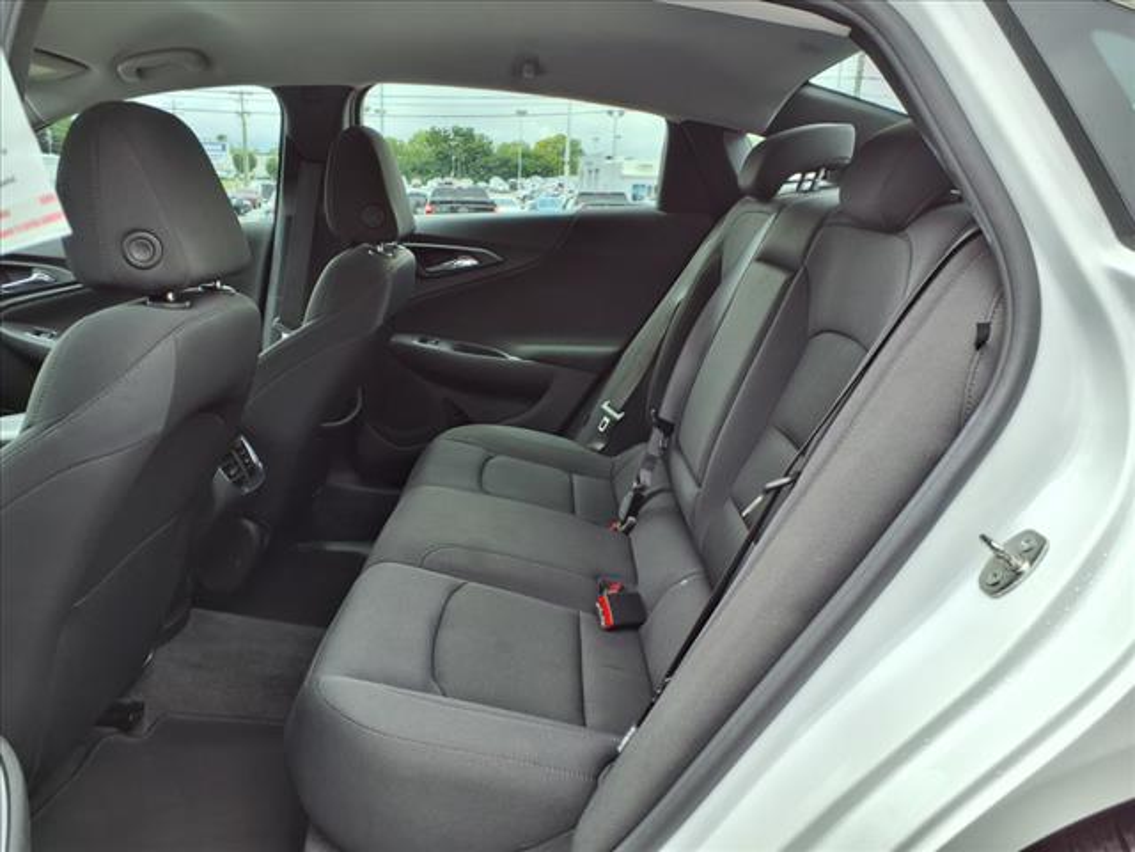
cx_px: 568
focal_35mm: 27
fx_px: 885
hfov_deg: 65.3
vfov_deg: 51.4
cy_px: 426
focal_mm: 3.58
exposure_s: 1/357
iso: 40
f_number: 1.9
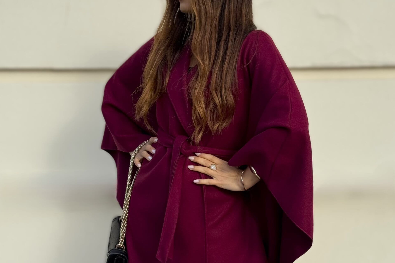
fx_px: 735
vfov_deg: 20.3
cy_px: 157
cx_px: 198
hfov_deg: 30.1
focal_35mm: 67
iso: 64
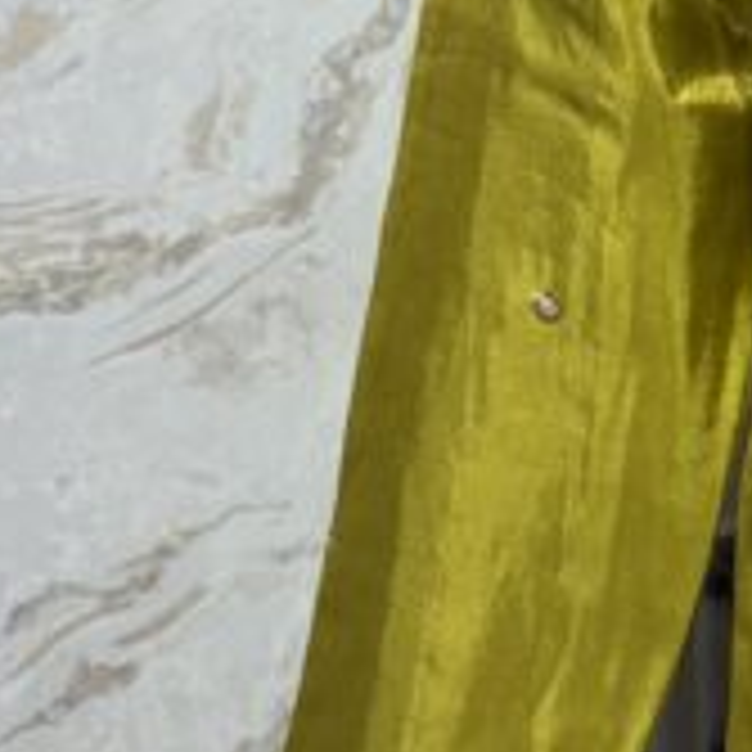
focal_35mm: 110
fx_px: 2704
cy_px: 356
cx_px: 1225
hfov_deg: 14.5
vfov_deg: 15.8
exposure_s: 1/100
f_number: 1.6
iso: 50
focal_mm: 5.96
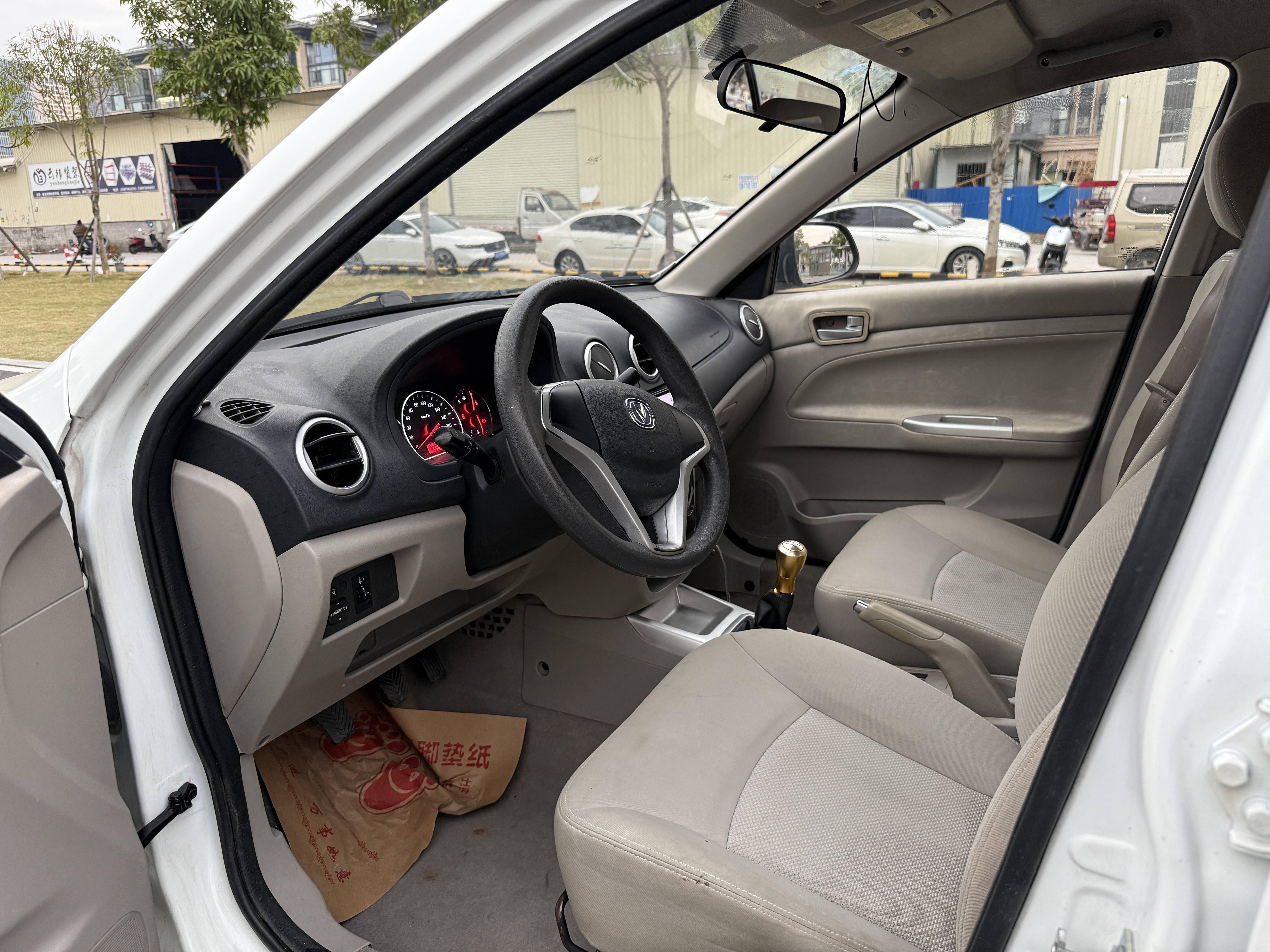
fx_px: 881
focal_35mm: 24
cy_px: 476
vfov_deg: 56.8
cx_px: 635
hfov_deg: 71.6
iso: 250
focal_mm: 6.76
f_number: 1.78
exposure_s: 1/60
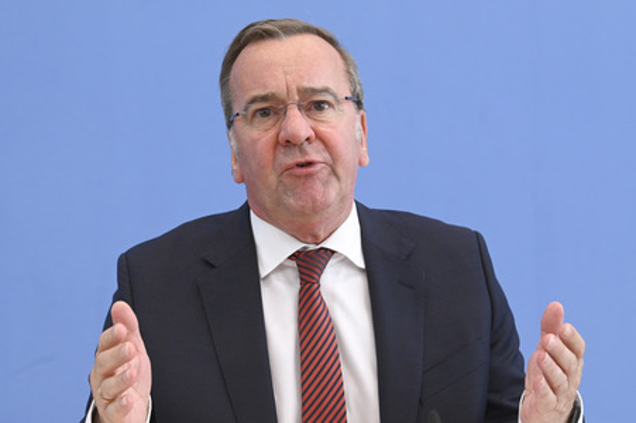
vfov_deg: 12.4
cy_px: 212
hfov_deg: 18.6
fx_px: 1942
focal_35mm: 110
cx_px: 318
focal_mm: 110
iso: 4000
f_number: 6.3
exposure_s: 1/800
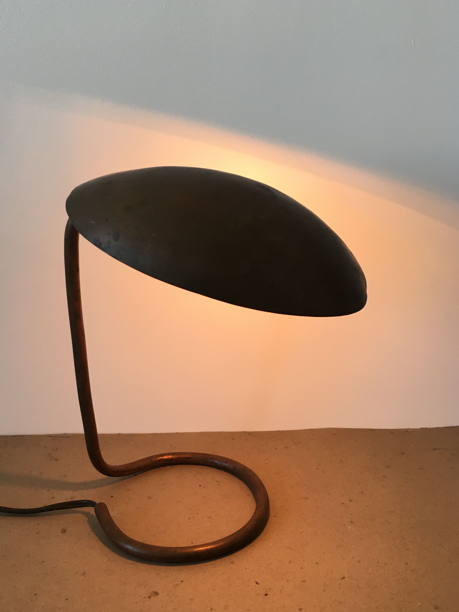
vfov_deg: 51.2
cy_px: 343
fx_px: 636
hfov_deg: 39.5
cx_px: 188
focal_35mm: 36
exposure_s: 1/33
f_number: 2.2
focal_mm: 4.15
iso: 25
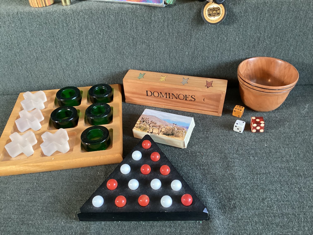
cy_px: 118
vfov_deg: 45.4
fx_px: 280
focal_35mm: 31
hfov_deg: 58.3
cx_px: 156
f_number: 2.4
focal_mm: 3.3
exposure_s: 1/60
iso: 400
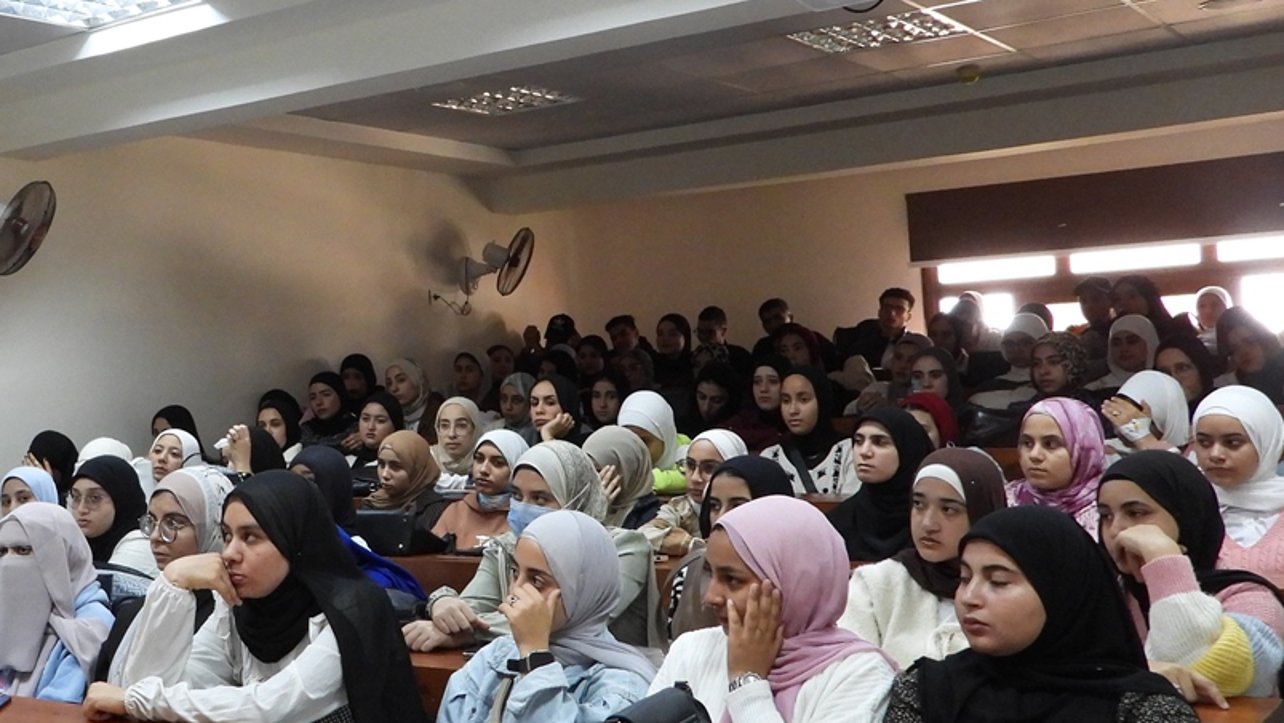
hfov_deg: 43.7
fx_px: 1532
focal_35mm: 45
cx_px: 288
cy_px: 342
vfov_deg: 26.5
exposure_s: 1/80
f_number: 2.8
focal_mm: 4.3
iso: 500
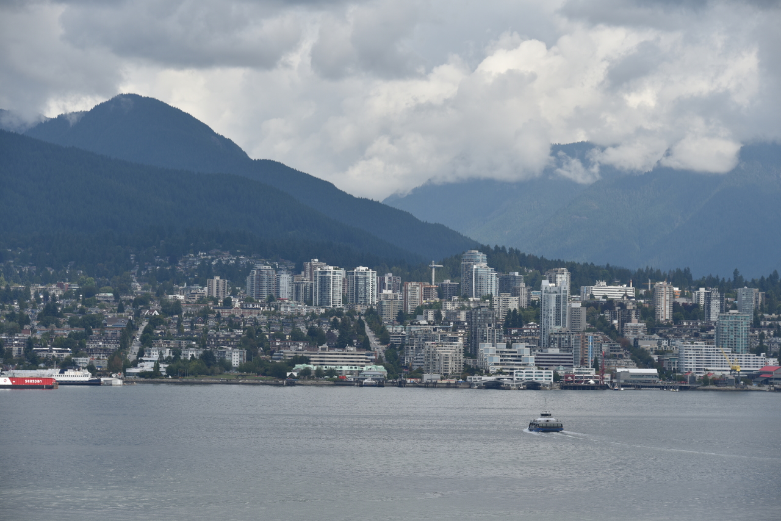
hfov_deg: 14.2
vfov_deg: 9.5
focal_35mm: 145
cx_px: 390
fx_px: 3146
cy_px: 260
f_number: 9
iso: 100
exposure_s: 1/320
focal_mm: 145
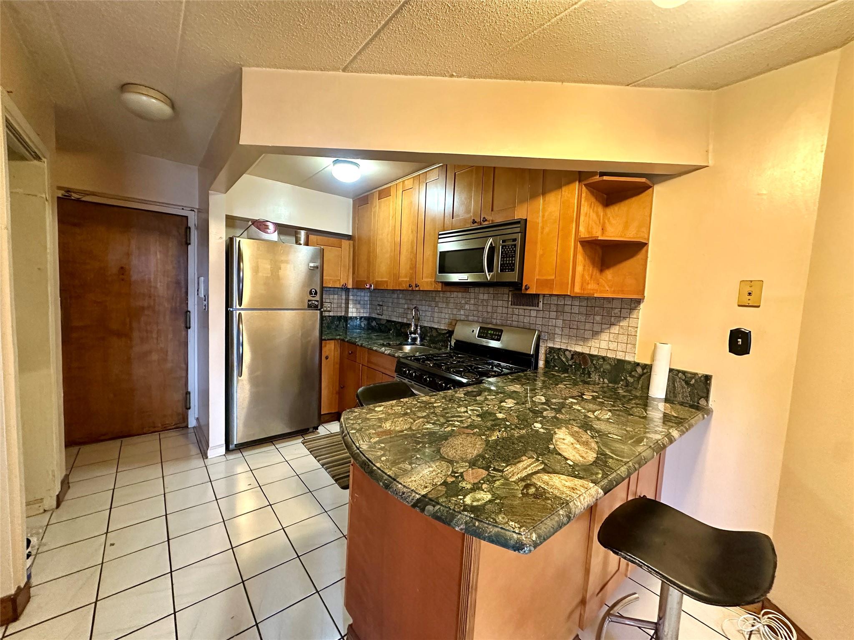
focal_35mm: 14
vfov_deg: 85.7
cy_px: 320
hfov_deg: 102.1
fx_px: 345
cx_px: 427
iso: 1000
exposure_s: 1/60
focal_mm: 2.22
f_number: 2.2
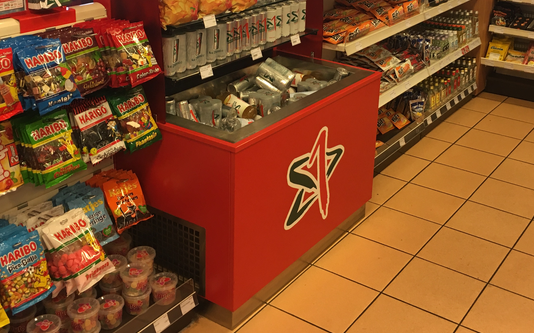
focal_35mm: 47
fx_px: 684
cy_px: 58
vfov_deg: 26.8
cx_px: 293
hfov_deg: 42.6
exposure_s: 1/33
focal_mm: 4.15
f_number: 2.2
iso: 50
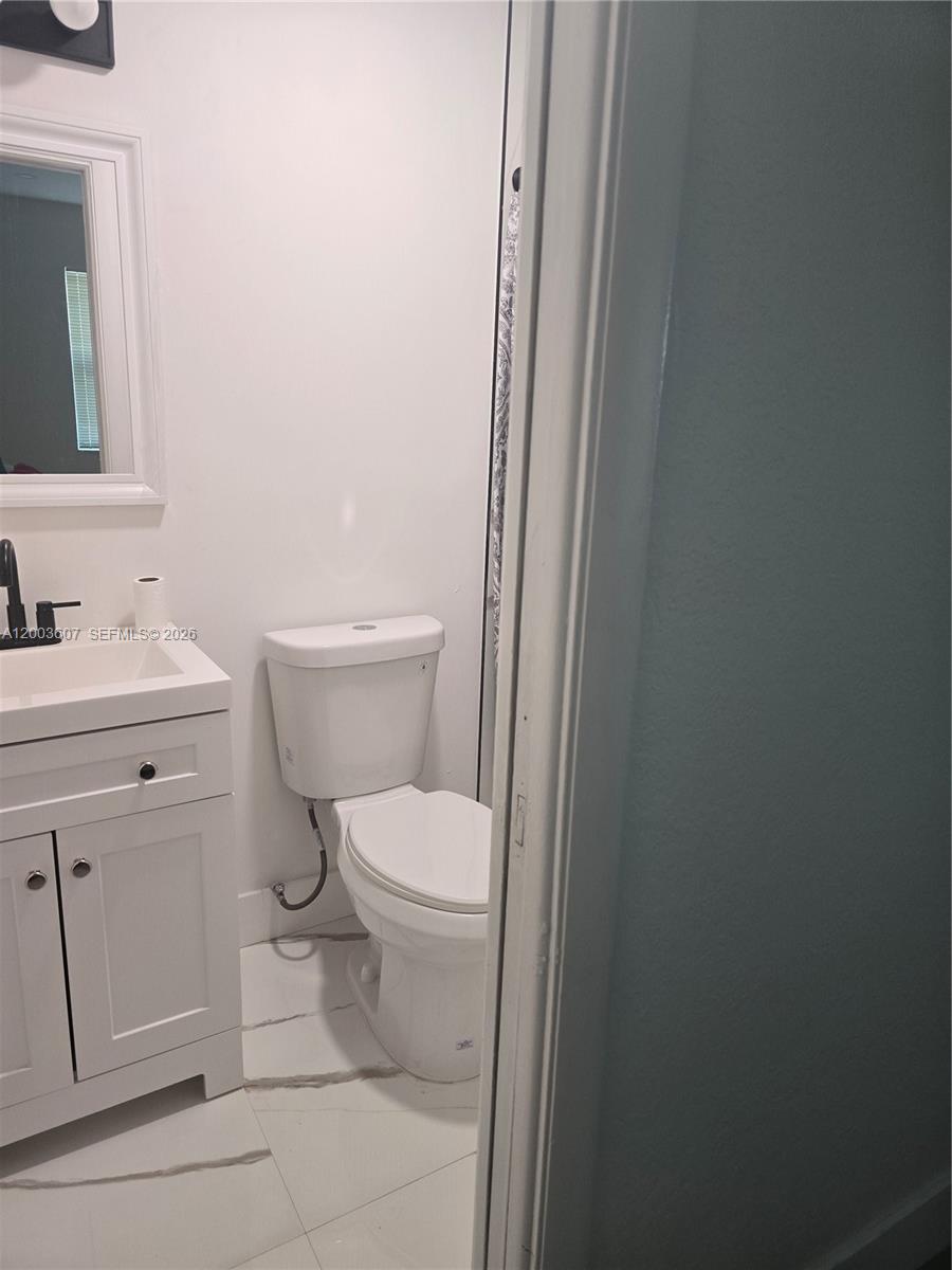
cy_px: 635
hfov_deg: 58.9
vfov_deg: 73.9
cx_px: 476
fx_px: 843
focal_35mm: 23
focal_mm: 6.3
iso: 200
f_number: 1.7
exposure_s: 1/120
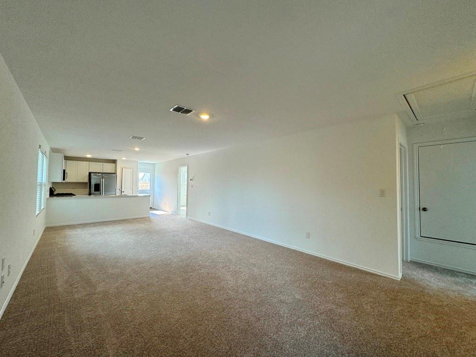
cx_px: 238
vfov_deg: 85.7
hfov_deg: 102.1
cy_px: 178
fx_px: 193
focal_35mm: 14
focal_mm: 2.22
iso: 125
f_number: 2.2
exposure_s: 1/120
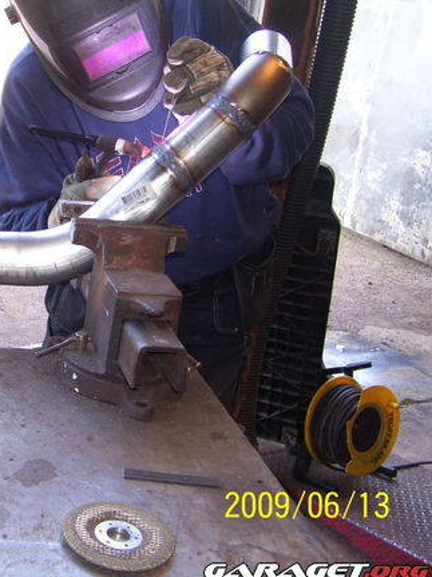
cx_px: 5
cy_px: 262
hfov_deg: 25.3
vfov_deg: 34.9
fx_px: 916
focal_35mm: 55
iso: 80
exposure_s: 1/60
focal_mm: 6
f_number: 2.7
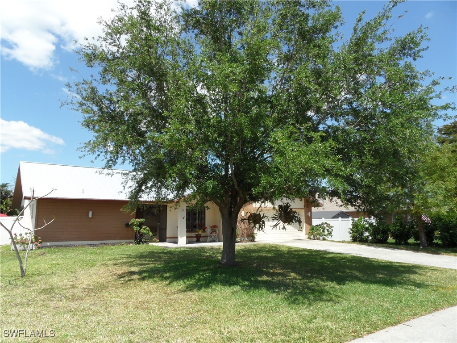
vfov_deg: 56.8
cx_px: 228
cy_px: 172
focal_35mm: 24
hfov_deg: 71.6
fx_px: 317
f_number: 4.6
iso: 80
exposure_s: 1/350
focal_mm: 3.9
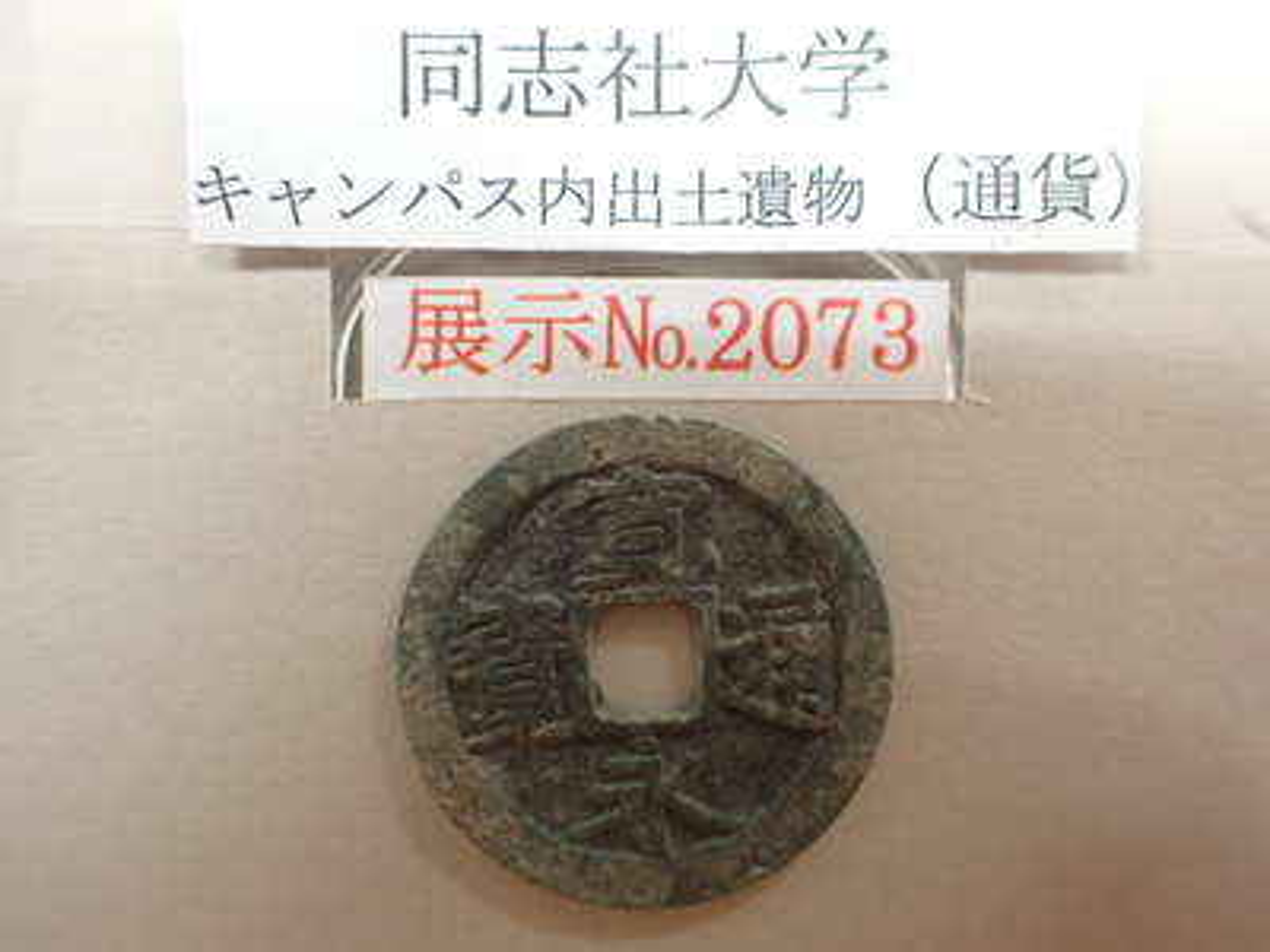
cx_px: 635
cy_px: 476
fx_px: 1101
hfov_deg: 60.0
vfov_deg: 46.8
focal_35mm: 30
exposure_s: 1/60
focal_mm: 5.4
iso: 800
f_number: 2.3
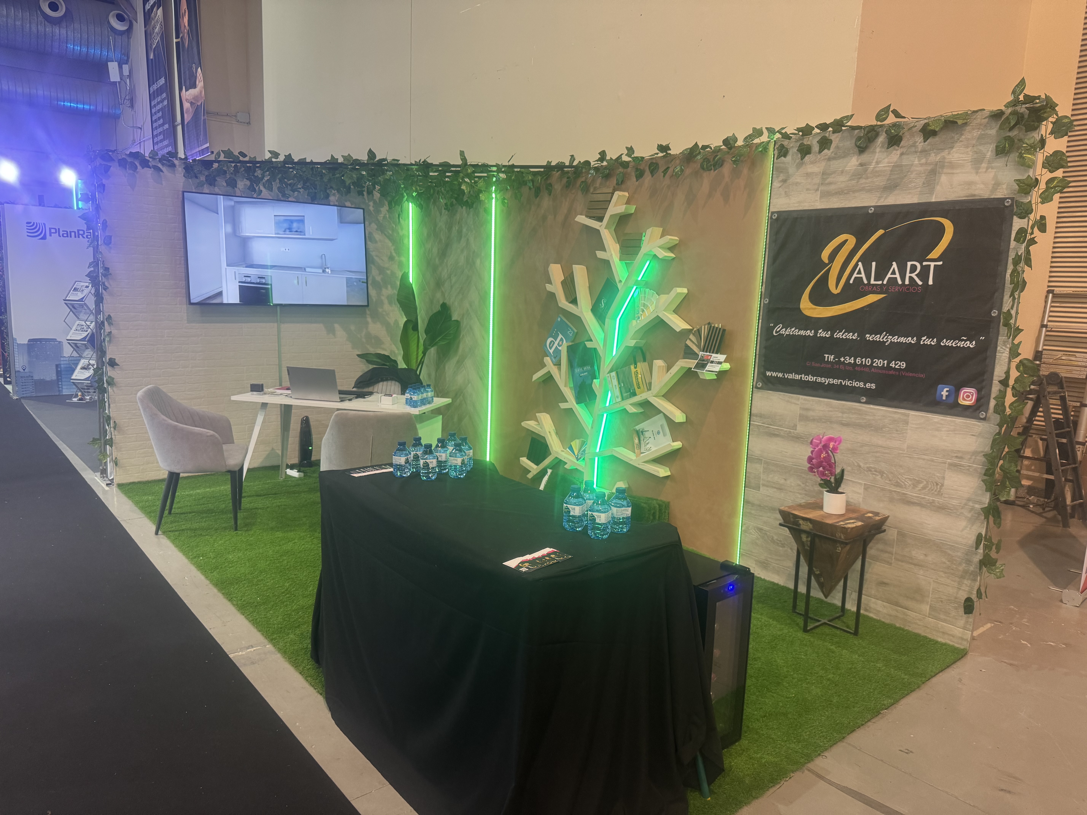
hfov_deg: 71.6
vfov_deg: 56.8
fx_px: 754
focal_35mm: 24
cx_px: 544
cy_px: 408
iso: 200
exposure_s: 1/50
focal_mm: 6.76
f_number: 1.78
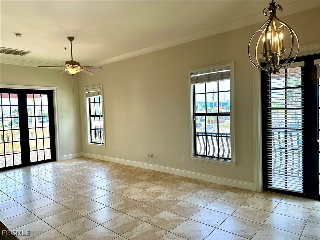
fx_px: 222
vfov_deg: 56.8
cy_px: 120
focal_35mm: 24
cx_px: 160
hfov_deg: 71.6
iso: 80
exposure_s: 1/366
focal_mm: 6.86
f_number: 1.78
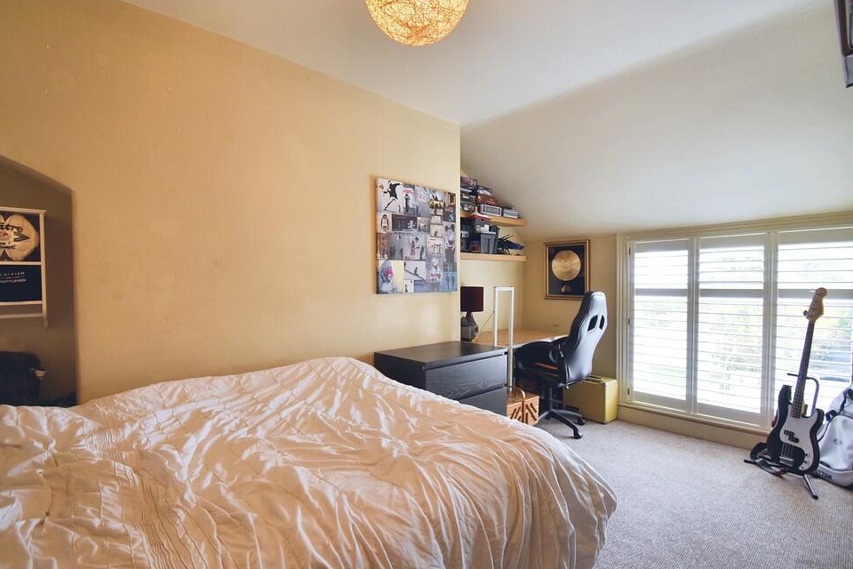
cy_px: 297
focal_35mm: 16
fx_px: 379
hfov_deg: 96.7
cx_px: 410
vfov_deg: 73.7
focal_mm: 10
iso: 160
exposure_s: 1/15
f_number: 4.5
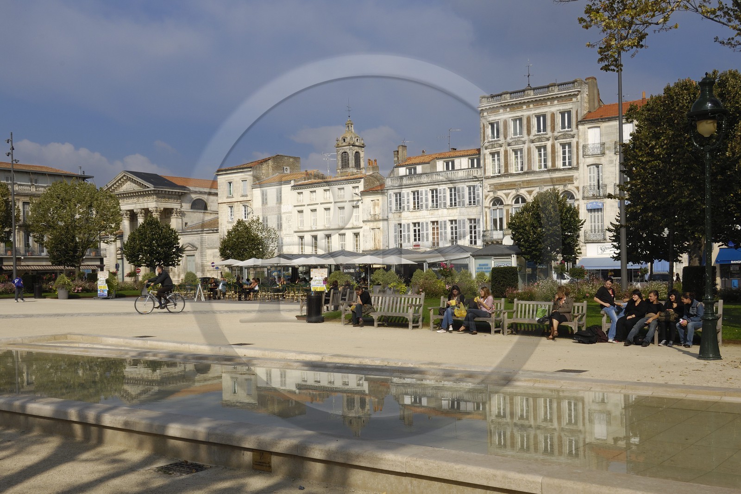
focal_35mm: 36
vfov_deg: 36.9
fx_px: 741
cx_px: 370
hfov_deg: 53.1
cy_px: 247
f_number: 13
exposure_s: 1/160
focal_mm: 24
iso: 100
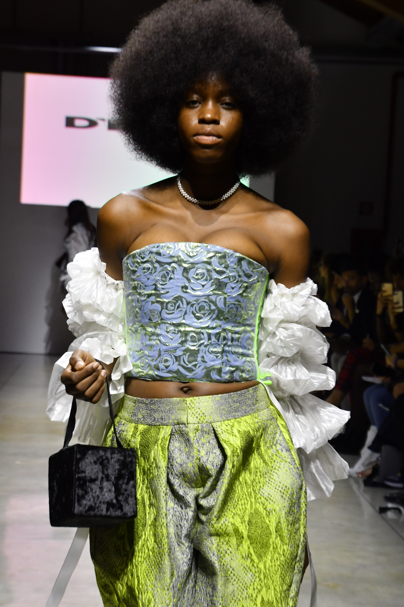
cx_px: 202
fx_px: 1885
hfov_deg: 12.2
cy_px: 304
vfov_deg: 18.3
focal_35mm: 112
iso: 1000
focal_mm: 56
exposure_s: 1/320
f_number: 5.6
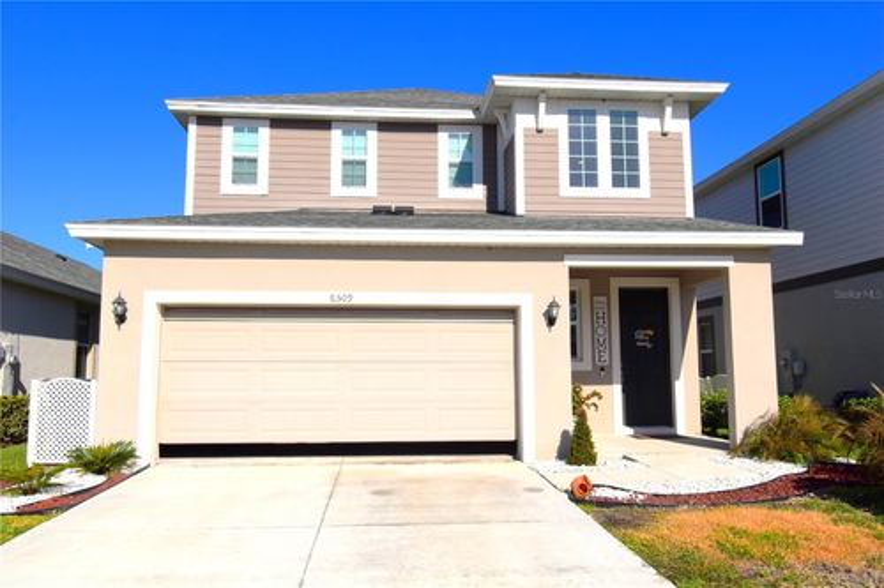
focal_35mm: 28
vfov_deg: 45.6
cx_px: 442
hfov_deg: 64.6
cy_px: 294
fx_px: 700
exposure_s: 1/500
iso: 200
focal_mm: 19
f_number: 13
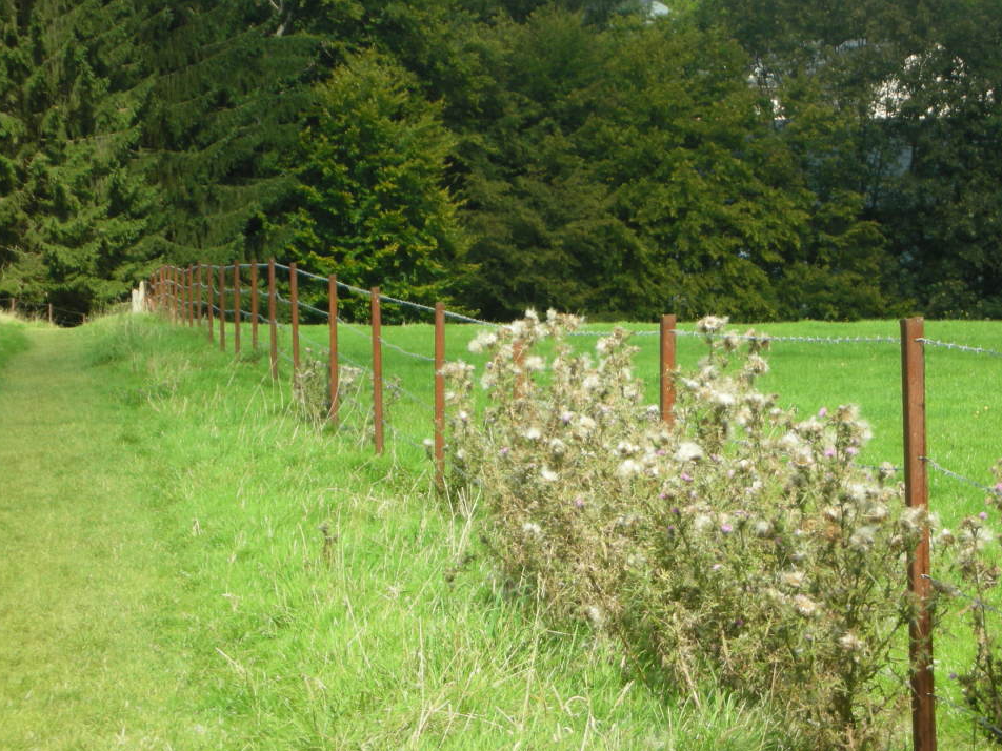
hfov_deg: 17.4
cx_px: 496
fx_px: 3271
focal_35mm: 113
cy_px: 352
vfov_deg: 13.1
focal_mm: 17.4
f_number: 5.4
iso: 50
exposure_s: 1/113
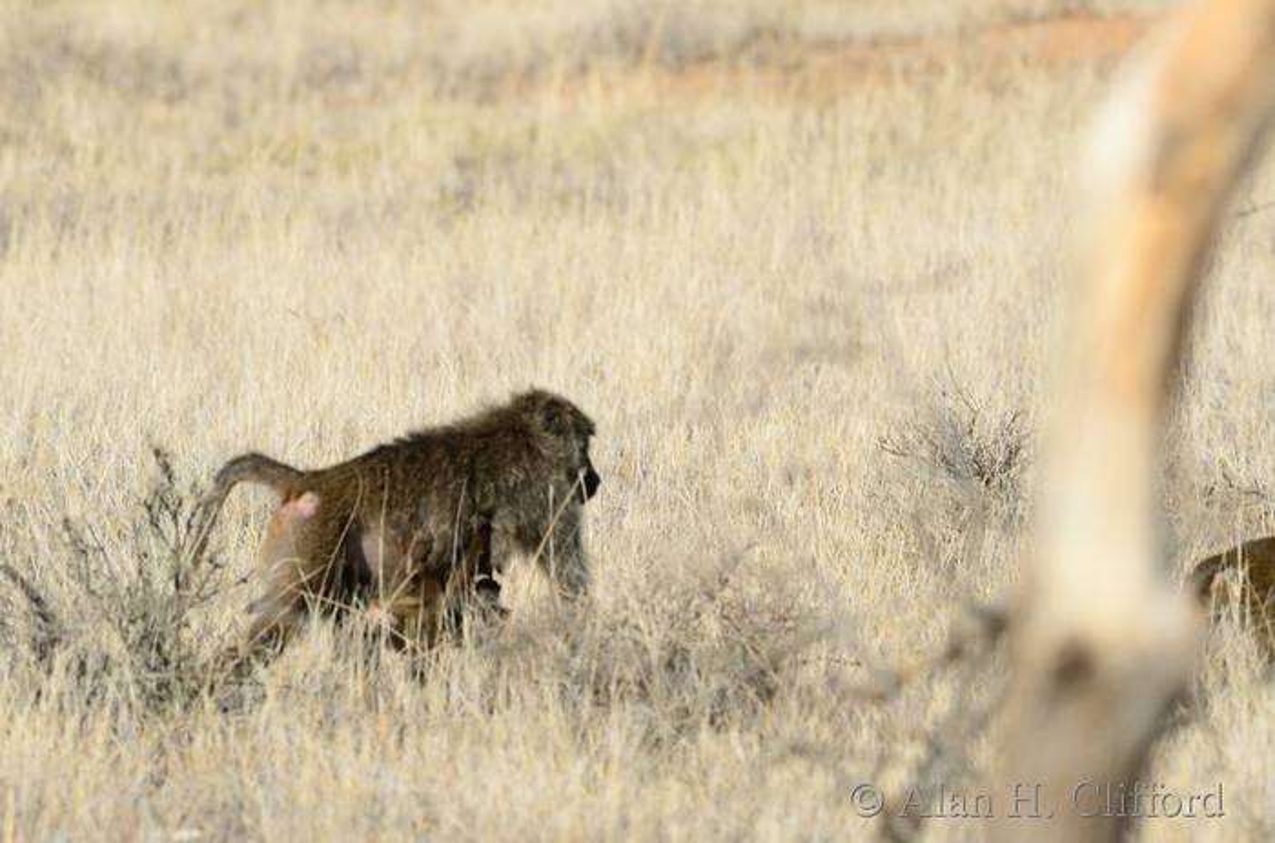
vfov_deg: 2.3
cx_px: 638
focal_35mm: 600
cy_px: 422
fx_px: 21197
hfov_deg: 3.4
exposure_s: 1/500
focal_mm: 400
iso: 200
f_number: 8
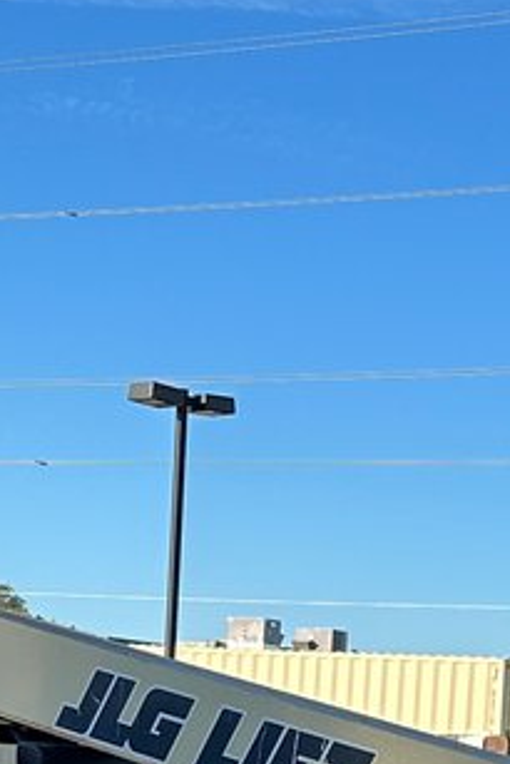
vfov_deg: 16.0
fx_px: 2611
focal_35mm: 123
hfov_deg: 11.1
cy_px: 897
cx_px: 504
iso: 80
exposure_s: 1/2469
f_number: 1.78
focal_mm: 6.86
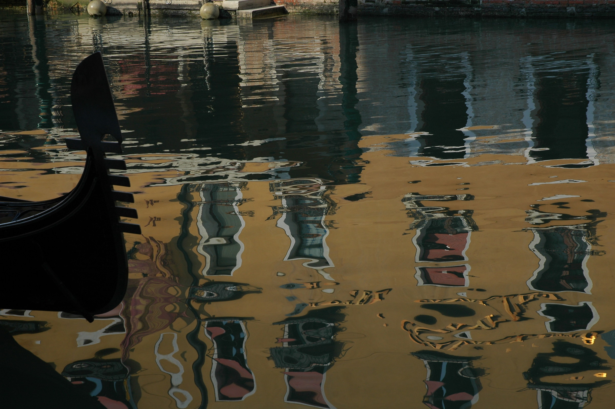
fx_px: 1280
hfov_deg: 27.0
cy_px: 204
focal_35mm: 75
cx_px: 308
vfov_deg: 18.1
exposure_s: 1/250
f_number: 8
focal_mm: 50
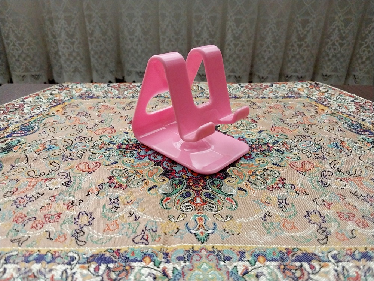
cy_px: 140
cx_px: 187
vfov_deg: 53.1
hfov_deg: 67.3
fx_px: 281
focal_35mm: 26
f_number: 1.8
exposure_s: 1/50
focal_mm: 4
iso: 320
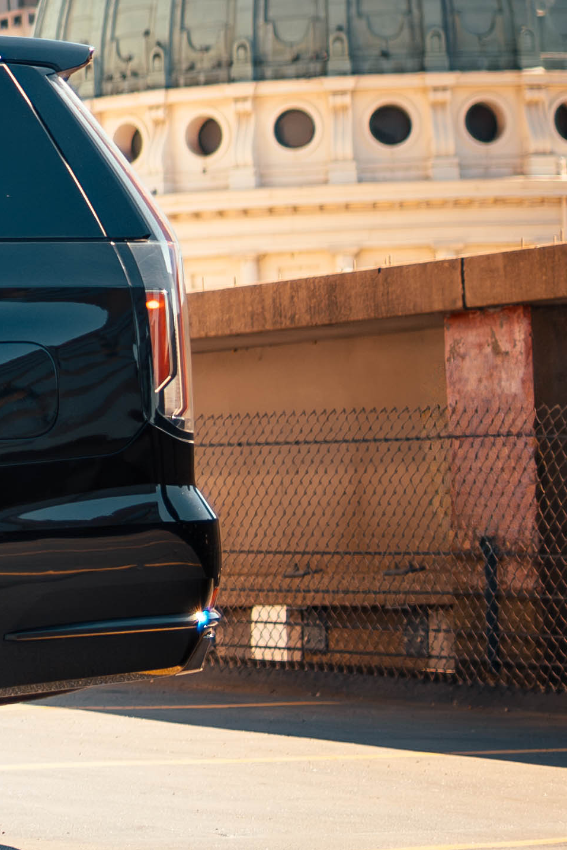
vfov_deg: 10.8
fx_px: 4442
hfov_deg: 6.8
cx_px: -988
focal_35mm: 188
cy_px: 9
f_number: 1.4
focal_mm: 30
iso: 100
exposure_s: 1/800
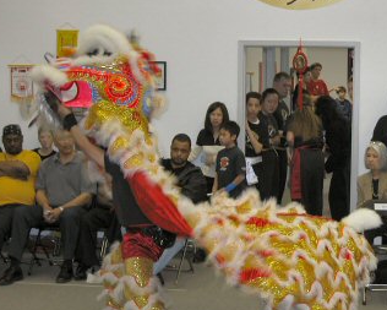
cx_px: 249
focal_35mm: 88
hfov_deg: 21.7
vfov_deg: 17.5
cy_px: 164
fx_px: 1008
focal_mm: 14.7
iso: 100
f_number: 3.1
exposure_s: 1/30
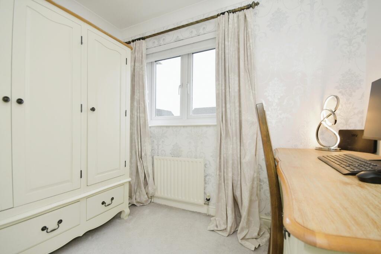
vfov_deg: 77.3
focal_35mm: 15
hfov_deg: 100.4
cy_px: 127
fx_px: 159
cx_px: 190
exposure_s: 1/60
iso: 400
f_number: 8
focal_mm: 10
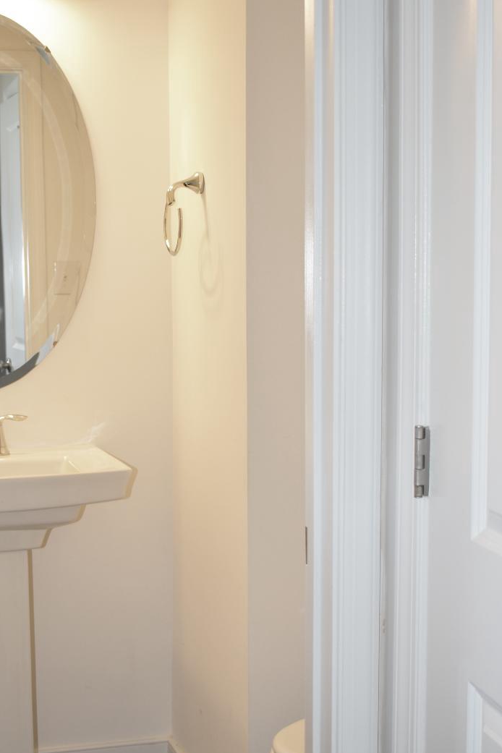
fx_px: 1249
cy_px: 416
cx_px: 184
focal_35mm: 60
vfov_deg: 33.5
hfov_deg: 22.7
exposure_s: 1/40
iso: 200
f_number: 4
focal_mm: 27
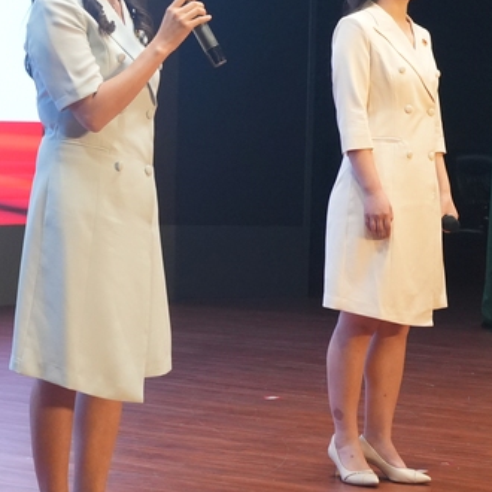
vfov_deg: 16.0
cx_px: 185
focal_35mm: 108
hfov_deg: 16.1
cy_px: 101
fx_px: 1737
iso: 3200
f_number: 5.6
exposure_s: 1/200
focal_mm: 35
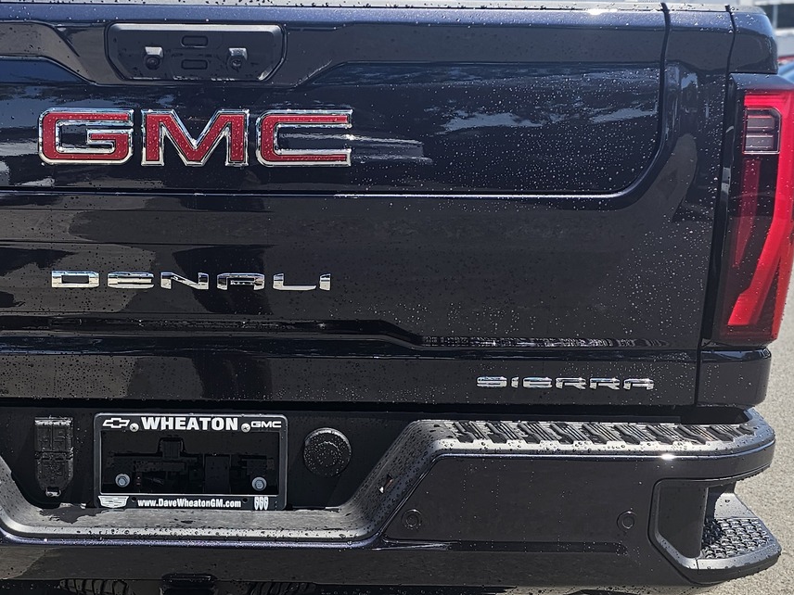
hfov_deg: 34.1
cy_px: 323
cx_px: 178
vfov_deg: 26.5
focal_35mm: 55
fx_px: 1262
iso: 16
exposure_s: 1/470
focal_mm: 6.3
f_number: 1.7
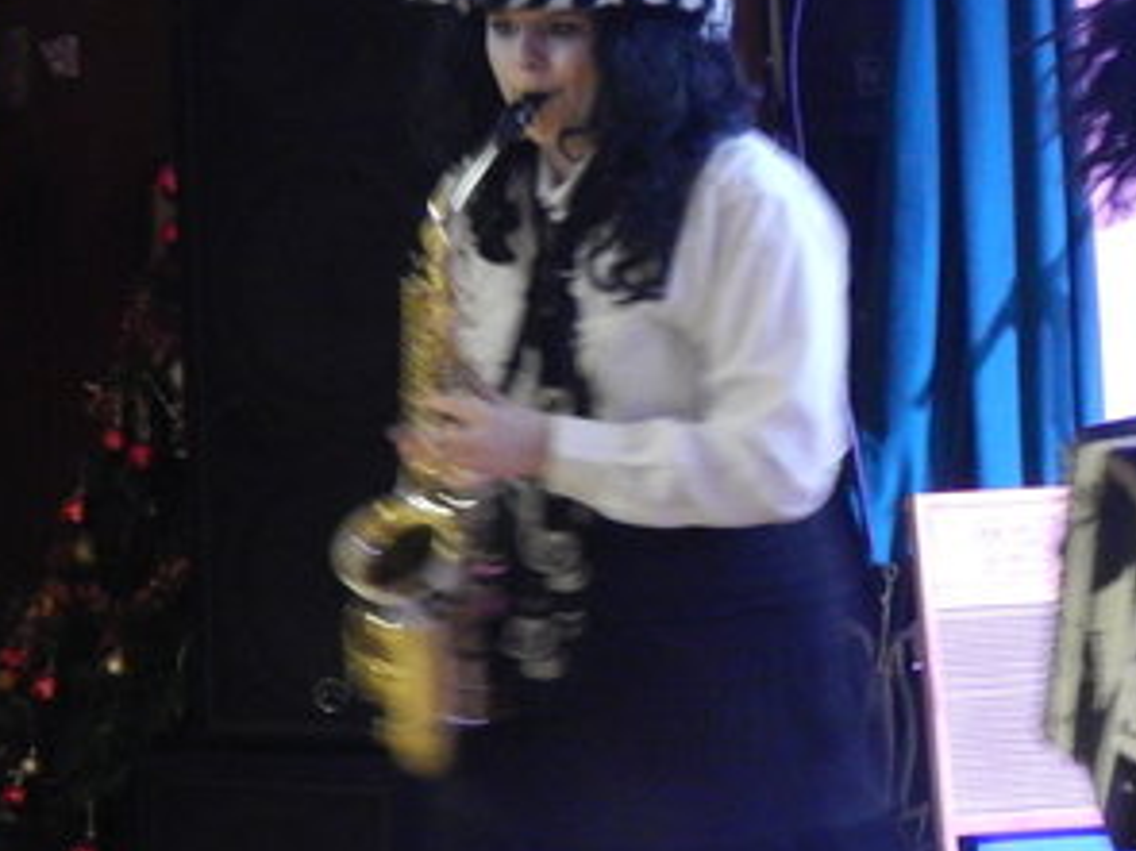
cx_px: 882
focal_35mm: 204
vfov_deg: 7.3
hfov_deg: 9.7
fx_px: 6692
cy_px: 641
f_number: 4.3
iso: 800
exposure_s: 1/10
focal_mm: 15.3
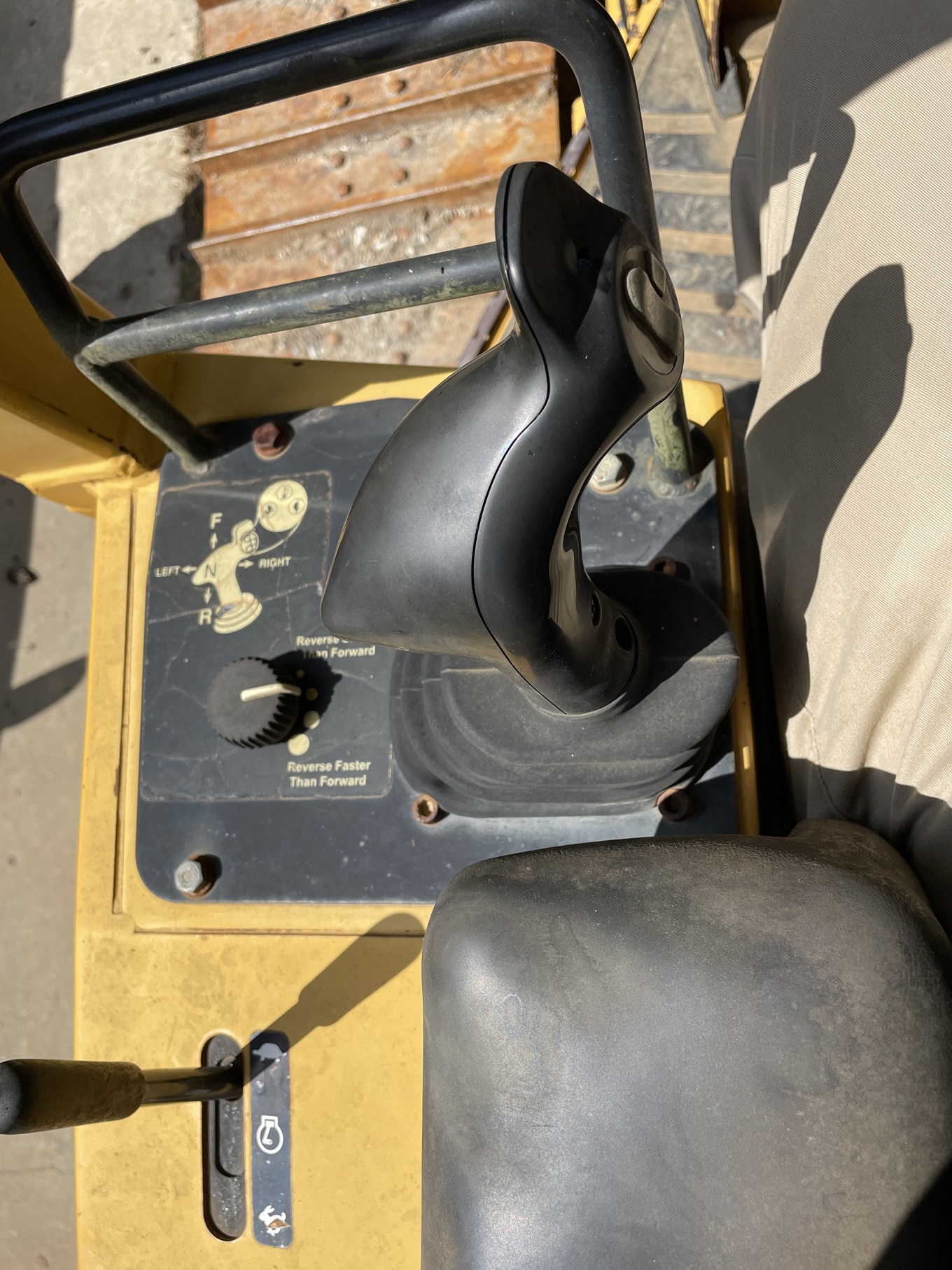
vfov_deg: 67.3
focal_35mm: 26
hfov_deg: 53.1
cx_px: 476
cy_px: 635
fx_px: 954
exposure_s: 1/2882
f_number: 1.6
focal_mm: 4.2
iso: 32
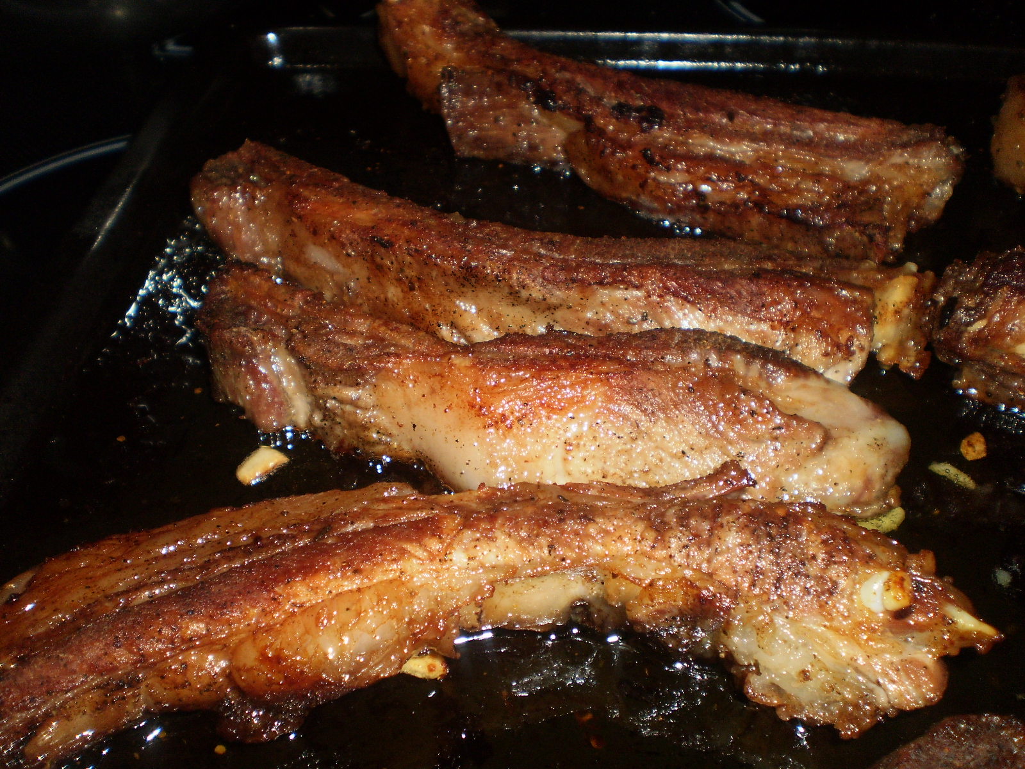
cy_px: 384
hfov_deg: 51.4
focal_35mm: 36
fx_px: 1066
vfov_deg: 39.7
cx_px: 512
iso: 125
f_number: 3.1
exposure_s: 1/30
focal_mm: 6.3
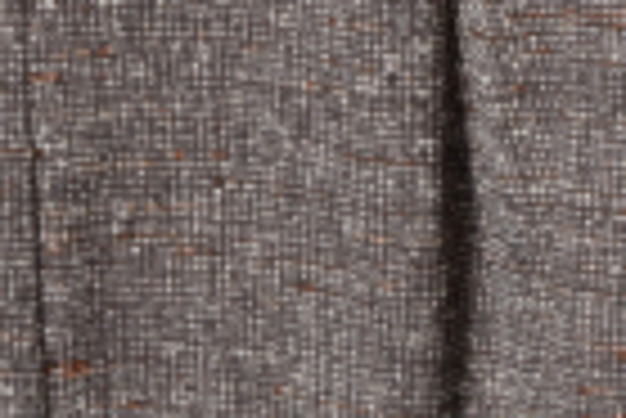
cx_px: -90
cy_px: -191
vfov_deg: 3.6
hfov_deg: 5.4
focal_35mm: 379
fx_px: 6602
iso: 400
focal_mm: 55
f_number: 14
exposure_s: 1/125
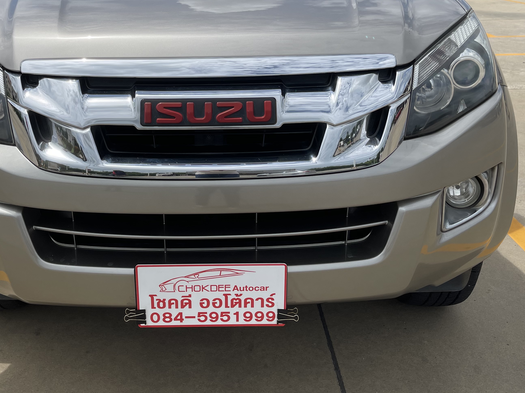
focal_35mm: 39
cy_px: 94
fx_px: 591
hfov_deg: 47.6
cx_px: 214
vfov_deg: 35.9
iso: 32
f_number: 1.6
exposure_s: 1/6250
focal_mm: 5.1
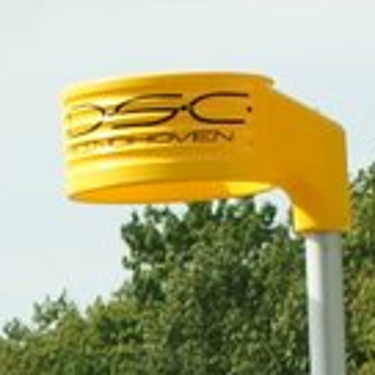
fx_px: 3848
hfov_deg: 5.4
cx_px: -408
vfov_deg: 5.4
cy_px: 973
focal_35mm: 314
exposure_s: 1/320
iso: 100
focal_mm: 28
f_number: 5.6
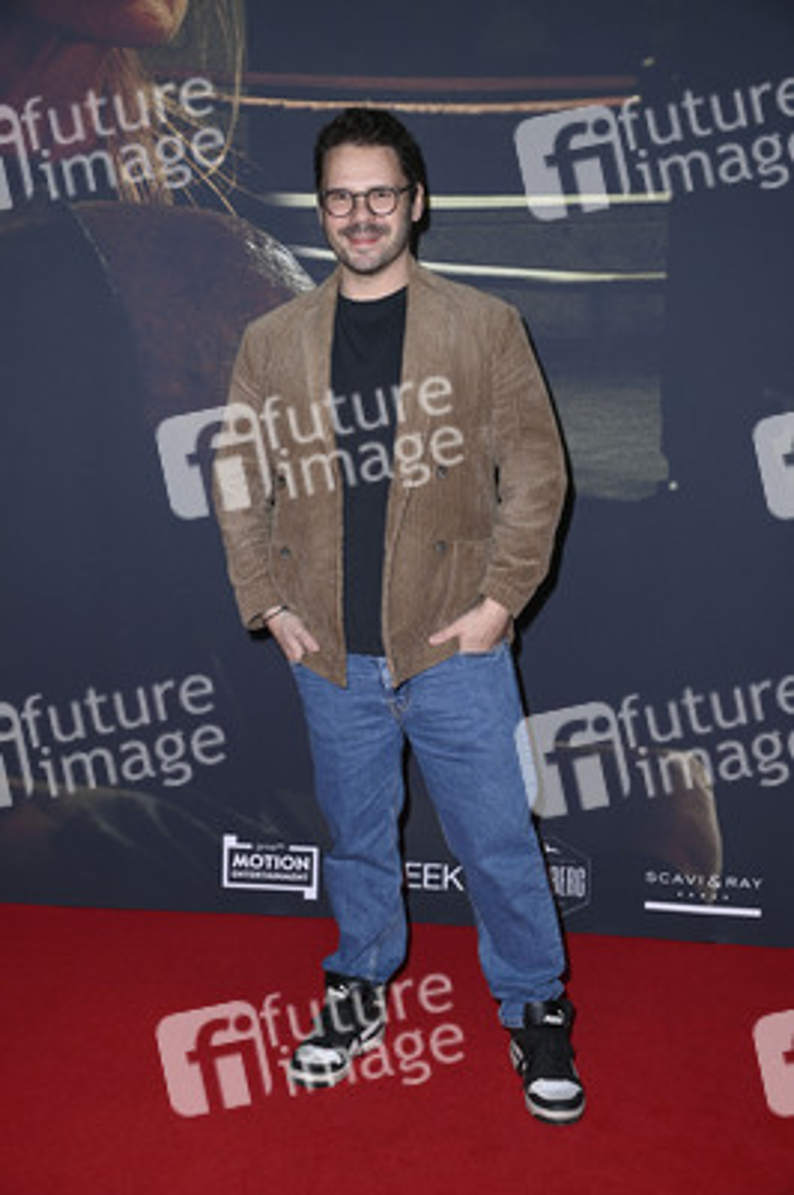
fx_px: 1823
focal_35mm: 55
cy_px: 598
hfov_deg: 24.6
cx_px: 397
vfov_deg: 36.3
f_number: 5.6
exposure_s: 1/200
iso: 400
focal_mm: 55
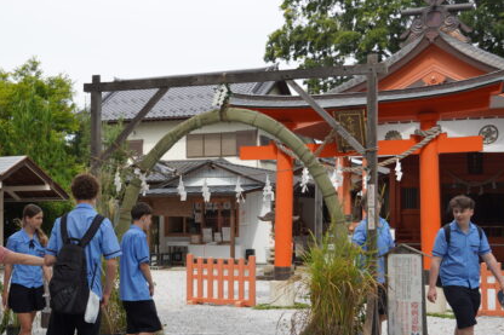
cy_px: 213
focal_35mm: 61
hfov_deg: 32.8
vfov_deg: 22.2
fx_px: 854
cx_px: 200
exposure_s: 1/320
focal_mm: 30
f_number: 4.5
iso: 100
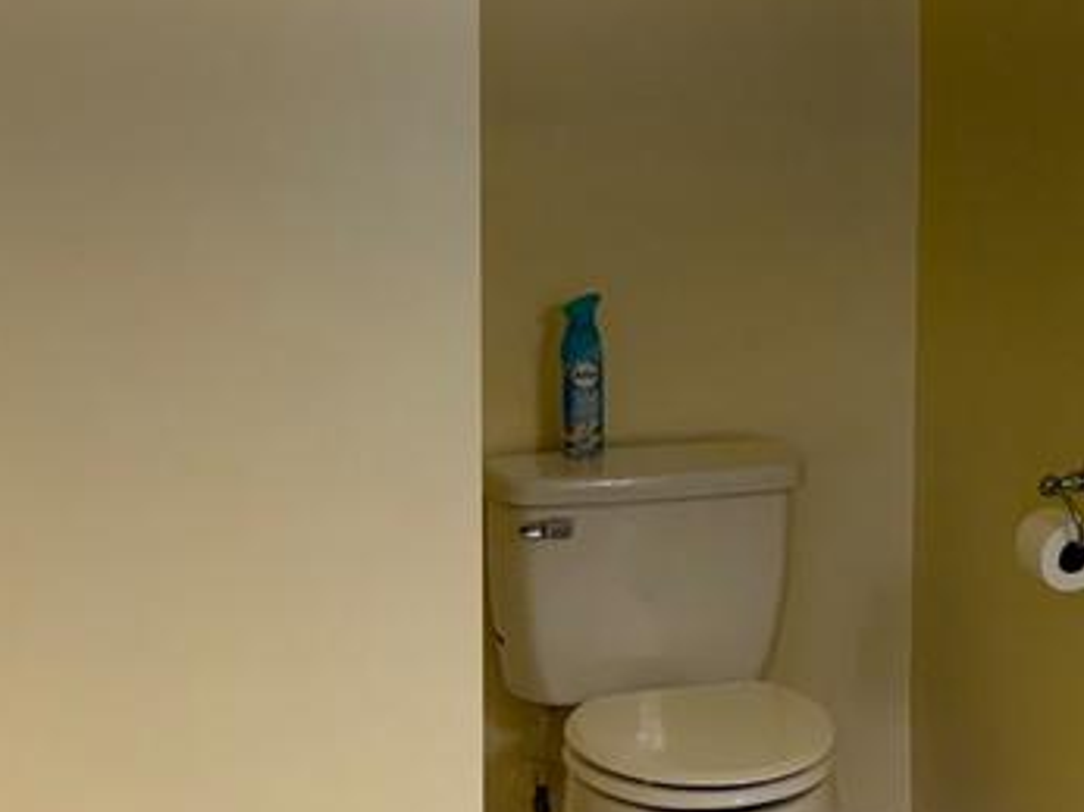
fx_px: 2410
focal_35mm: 77
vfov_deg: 18.9
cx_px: 1488
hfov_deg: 22.2
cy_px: 176
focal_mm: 5.96
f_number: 1.6
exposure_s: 1/218
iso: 125
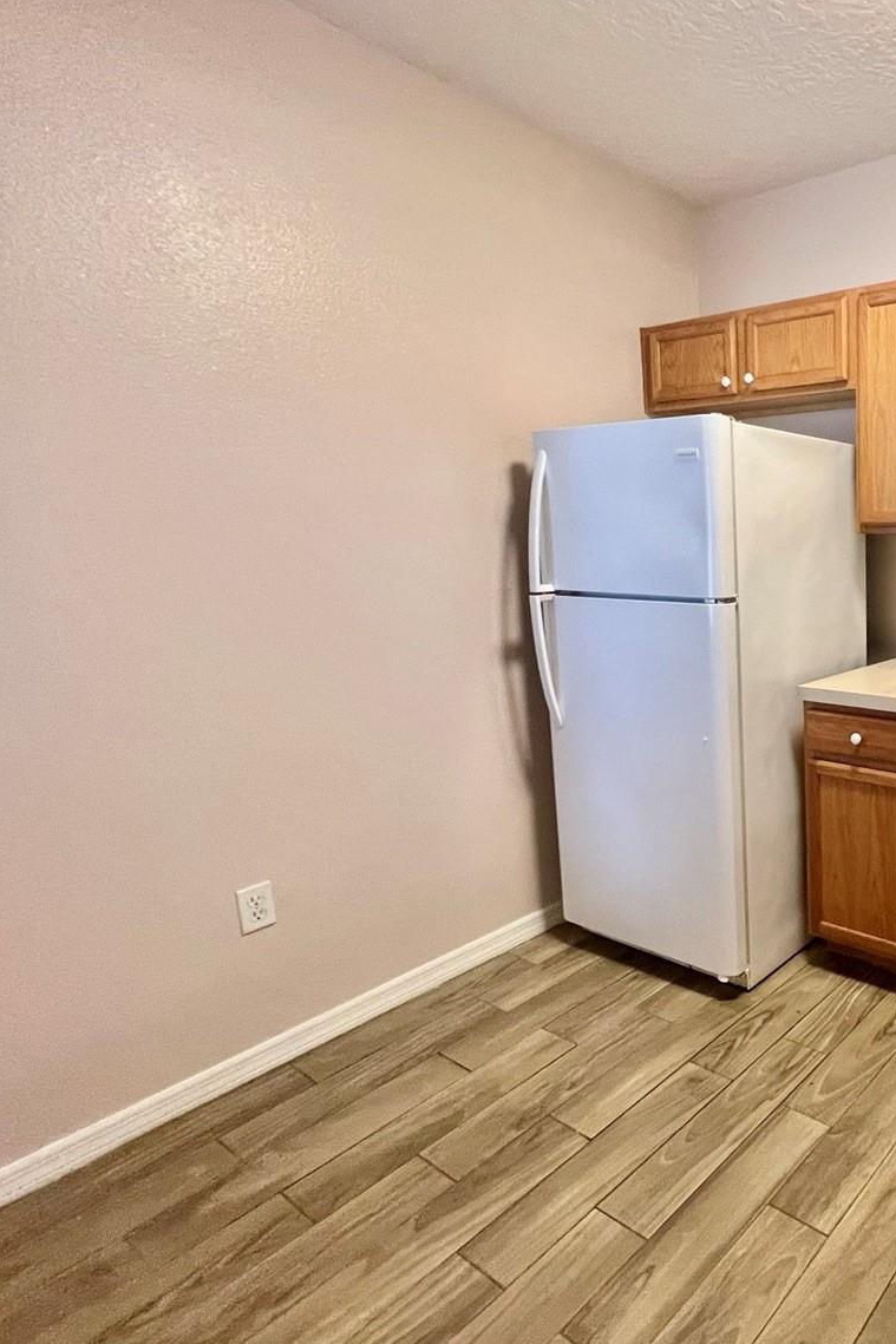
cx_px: 918
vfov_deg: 86.9
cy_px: 645
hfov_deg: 50.5
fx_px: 709
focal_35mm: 19
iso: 250
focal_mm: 1.57
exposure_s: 1/60
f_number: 1.8
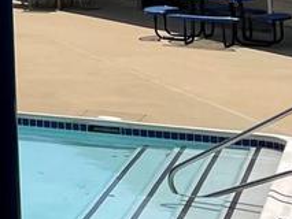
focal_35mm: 176
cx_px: -537
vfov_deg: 8.0
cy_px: -261
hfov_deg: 9.3
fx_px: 1485
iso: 32
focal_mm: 4.2
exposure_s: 1/6494
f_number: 1.6
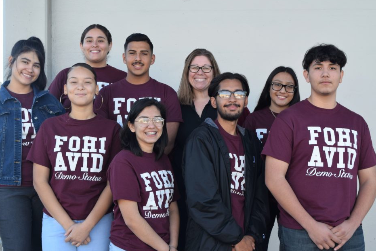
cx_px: 175
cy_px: 133
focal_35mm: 66
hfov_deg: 30.5
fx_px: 689
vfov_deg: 20.6
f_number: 7.1
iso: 400
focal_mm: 40
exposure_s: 1/200
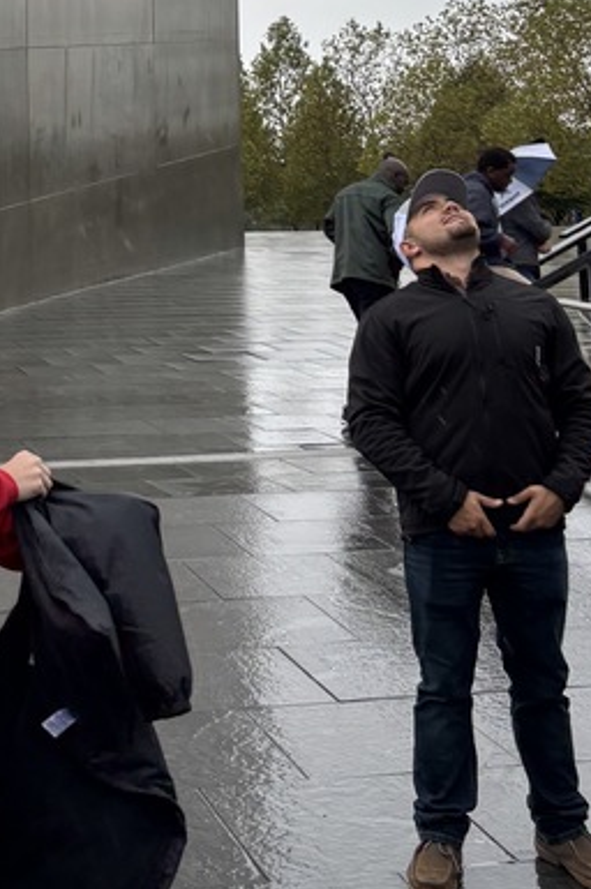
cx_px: -9
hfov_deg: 18.4
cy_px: 30
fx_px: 1776
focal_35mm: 72
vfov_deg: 26.8
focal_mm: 5.96
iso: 40
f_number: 1.6
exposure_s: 1/121
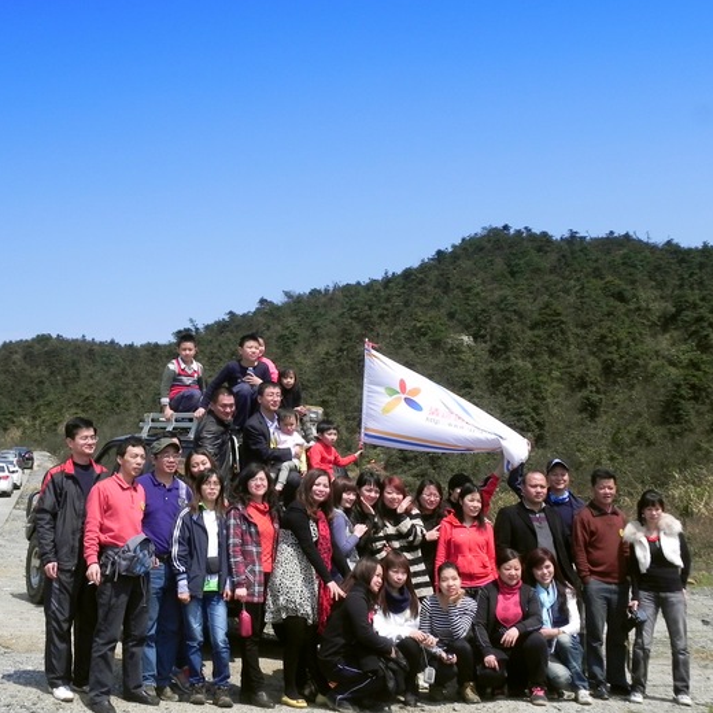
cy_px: 359
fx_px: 1025
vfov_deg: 38.3
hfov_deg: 38.1
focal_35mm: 44
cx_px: 274
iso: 160
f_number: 6.3
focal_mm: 6.6
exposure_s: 1/420
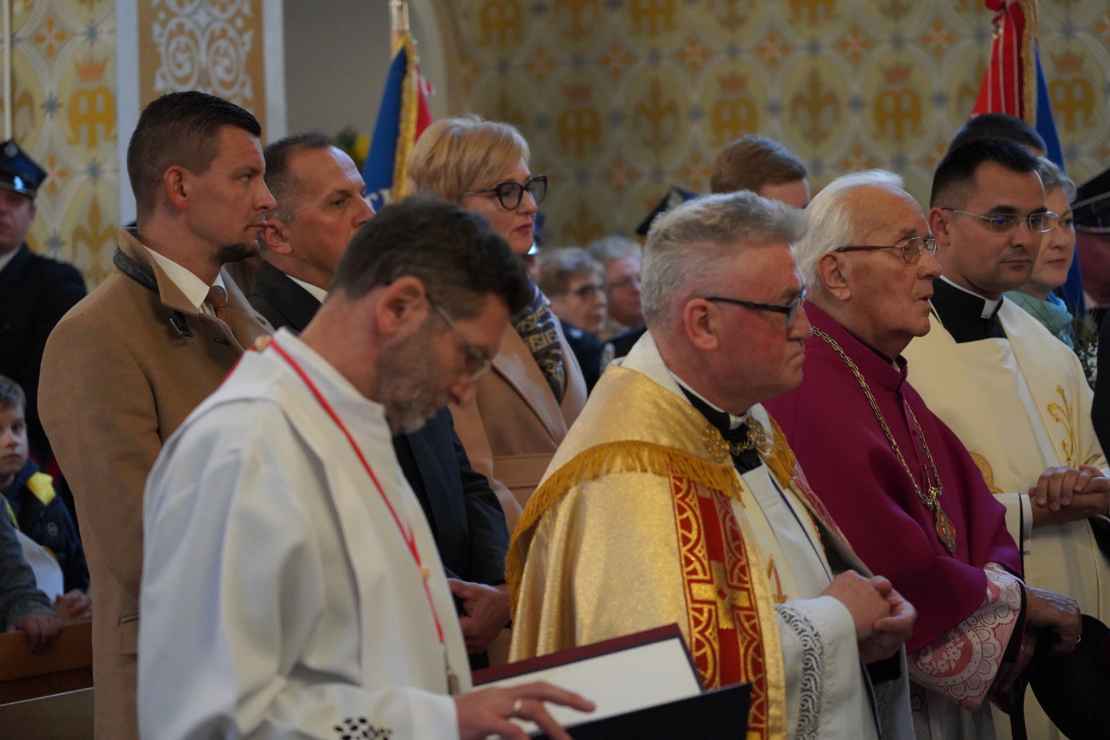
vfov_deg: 13.4
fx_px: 3145
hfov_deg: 20.0
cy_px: 370
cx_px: 555
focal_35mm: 102
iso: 12800
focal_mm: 102
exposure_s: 1/160
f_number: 4
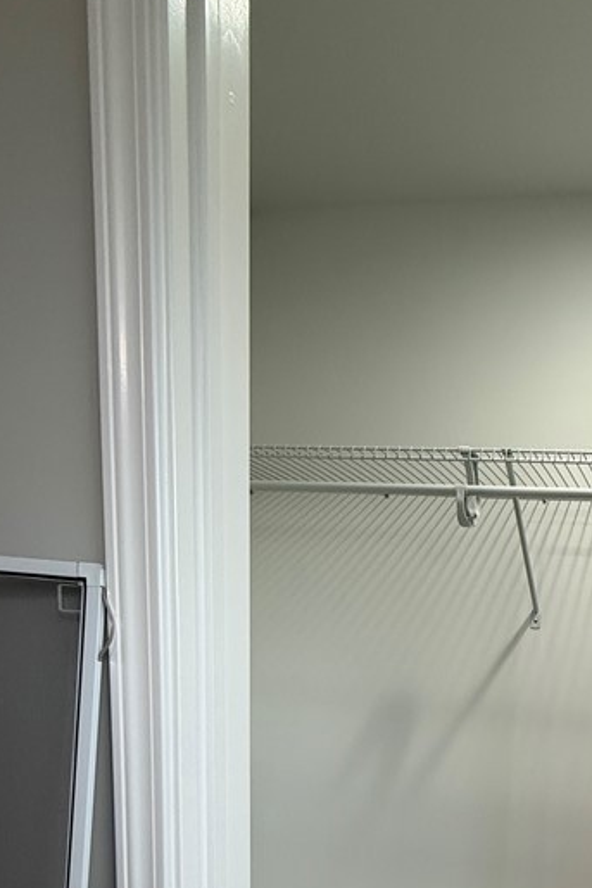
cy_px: 803
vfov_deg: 55.1
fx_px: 715
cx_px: 583
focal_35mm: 29
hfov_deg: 39.9
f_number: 2.2
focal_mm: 2.22
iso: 125
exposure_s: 1/120
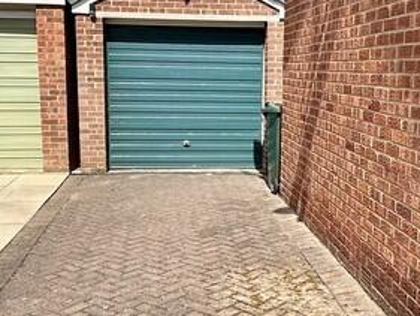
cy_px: 175
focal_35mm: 51
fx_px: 619
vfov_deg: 28.6
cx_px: 263
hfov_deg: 37.2
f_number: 2.2
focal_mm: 2.22
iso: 50
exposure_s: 1/1642
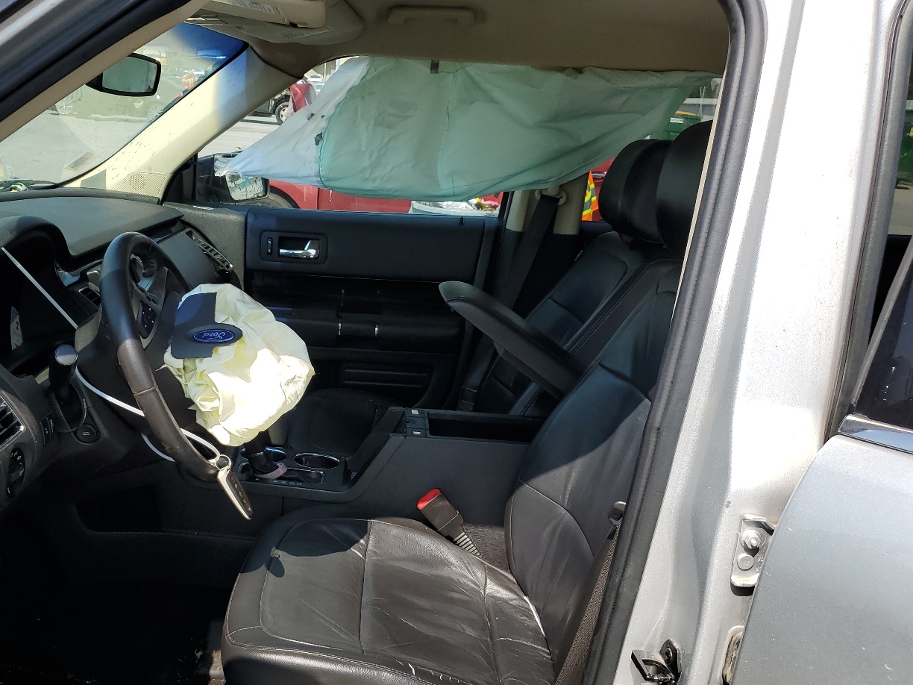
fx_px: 897
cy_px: 425
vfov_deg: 41.5
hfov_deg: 53.5
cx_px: 359
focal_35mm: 34
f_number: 1.5
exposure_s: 1/2000
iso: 50
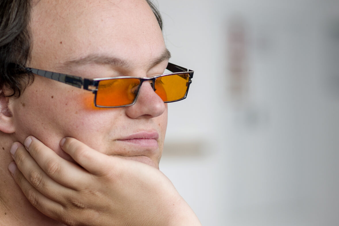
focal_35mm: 184
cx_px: 154
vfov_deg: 7.4
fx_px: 1733
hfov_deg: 11.2
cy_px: 221
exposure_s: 1/125
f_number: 2.5
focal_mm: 85
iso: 100
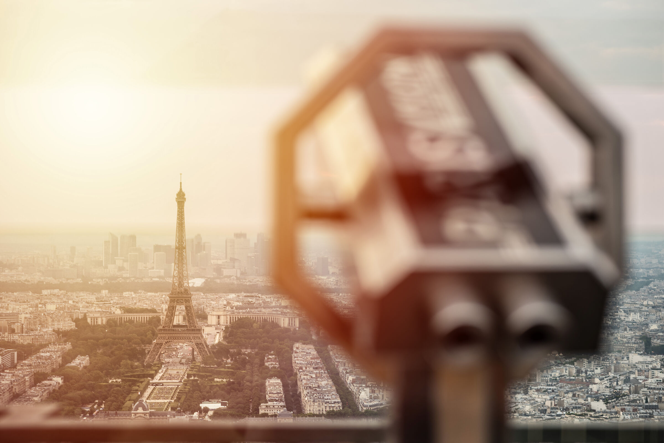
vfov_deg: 16.1
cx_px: 332
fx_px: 1568
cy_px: 222
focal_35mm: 85
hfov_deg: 23.9
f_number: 4
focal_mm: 85
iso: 100
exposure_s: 1/40
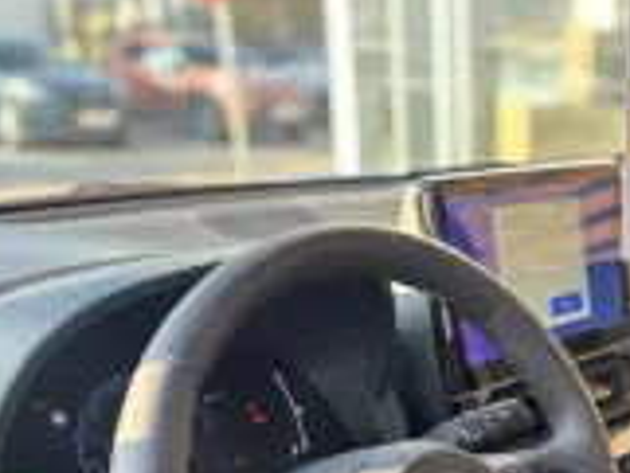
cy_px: 512
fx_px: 1056
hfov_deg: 31.7
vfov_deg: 23.8
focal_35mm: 58
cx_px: 563
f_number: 1.6
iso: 64
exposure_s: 1/100
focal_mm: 5.96
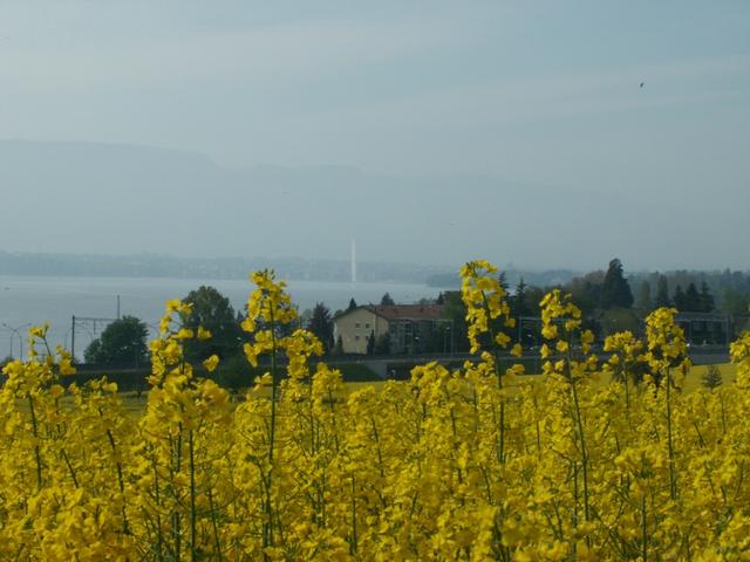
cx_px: 375
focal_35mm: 87
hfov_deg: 22.5
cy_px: 281
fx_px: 1885
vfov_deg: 17.0
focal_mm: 14.56
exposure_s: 1/320
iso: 50
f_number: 8
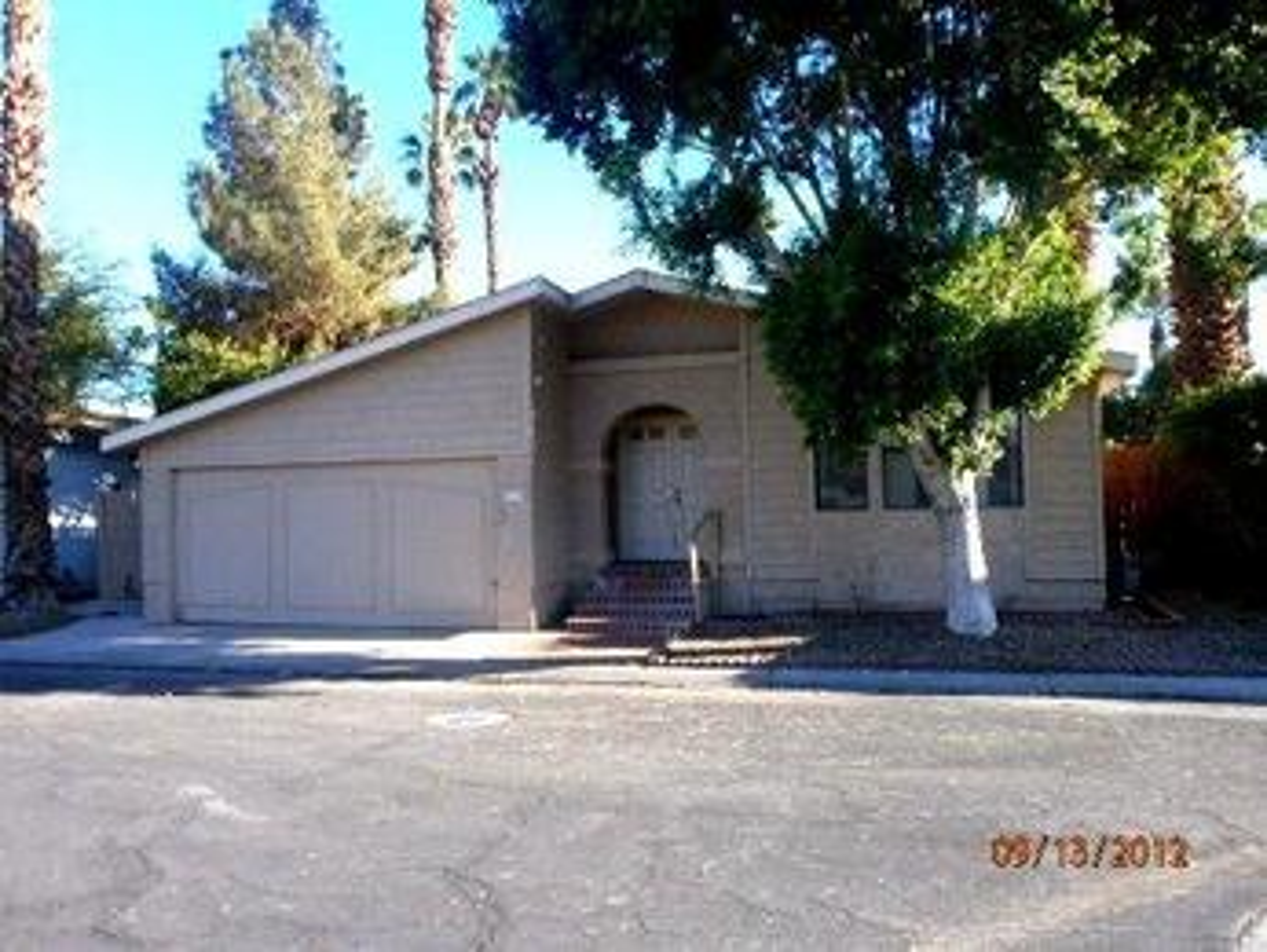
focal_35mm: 27
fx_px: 989
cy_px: 476
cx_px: 634
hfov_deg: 65.3
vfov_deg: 51.4
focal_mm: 4.8
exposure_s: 1/320
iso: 100
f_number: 2.9
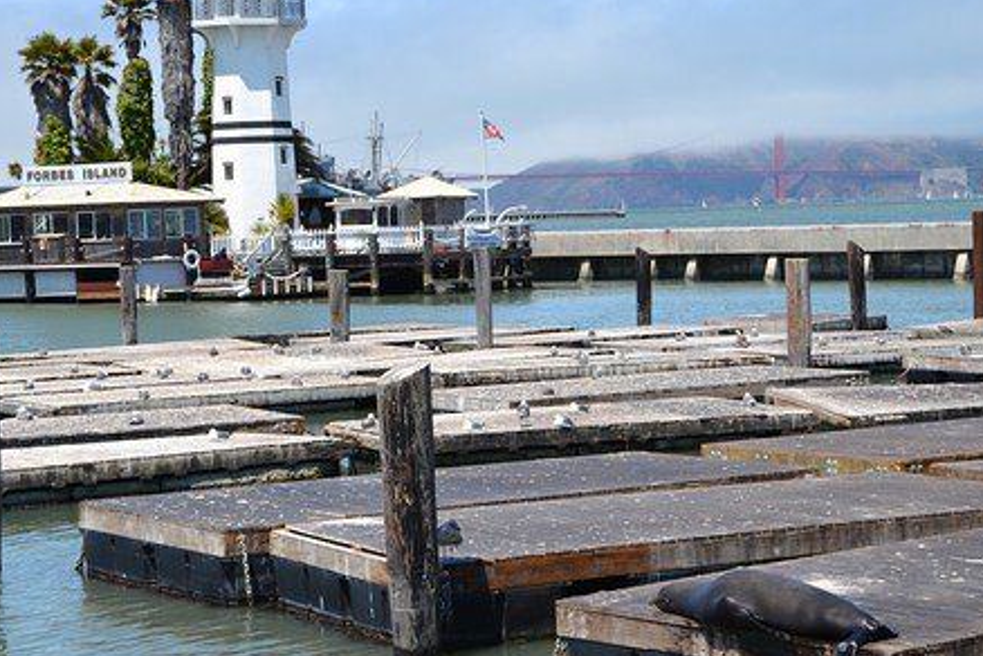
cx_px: 566
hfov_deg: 20.7
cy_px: 275
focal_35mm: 99
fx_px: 2696
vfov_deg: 13.9
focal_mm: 45
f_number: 6.3
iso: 100
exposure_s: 1/320
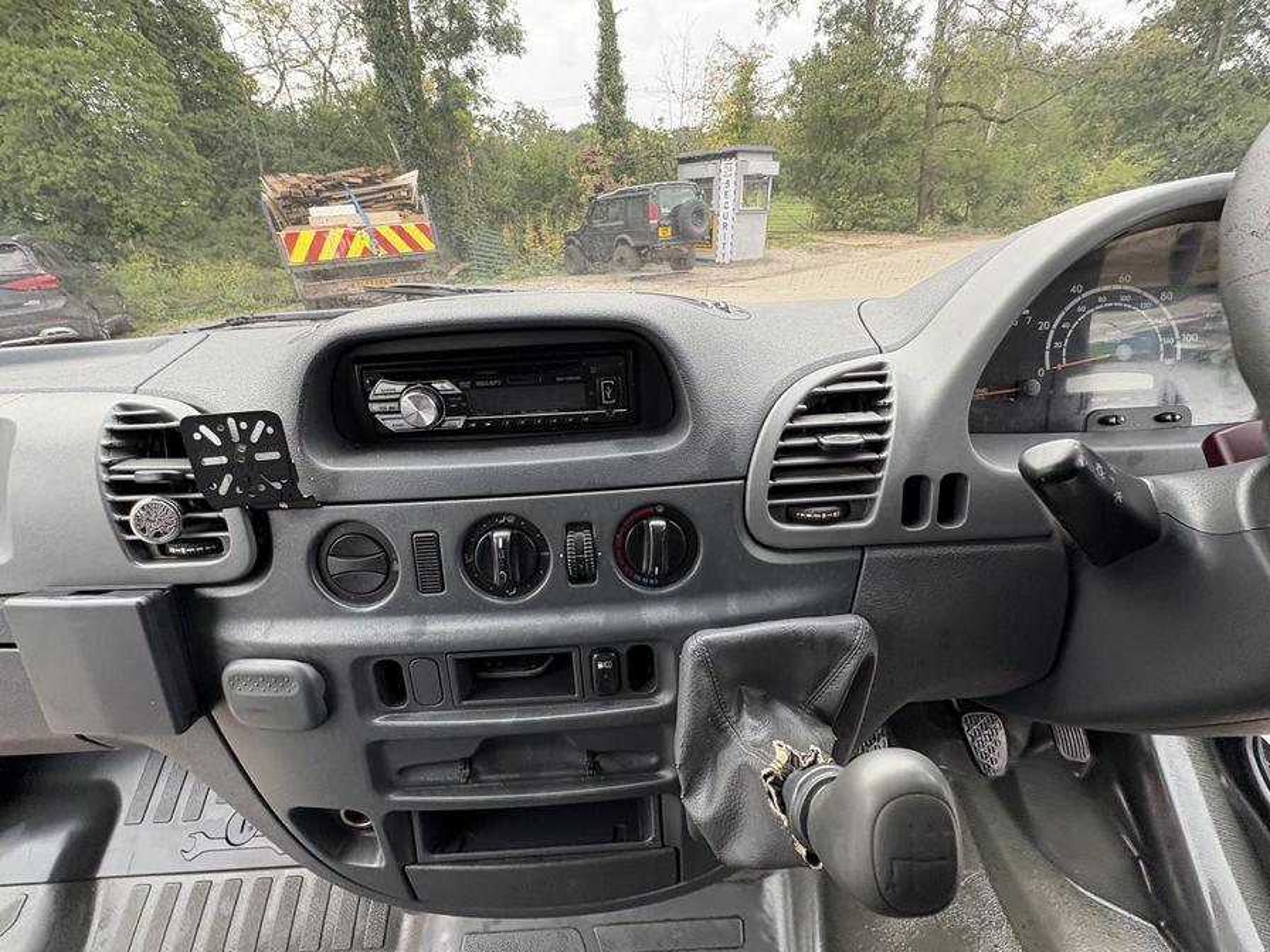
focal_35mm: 14
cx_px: 635
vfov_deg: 85.7
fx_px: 514
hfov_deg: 102.1
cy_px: 476
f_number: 2.2
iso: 100
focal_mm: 2.22
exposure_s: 1/99
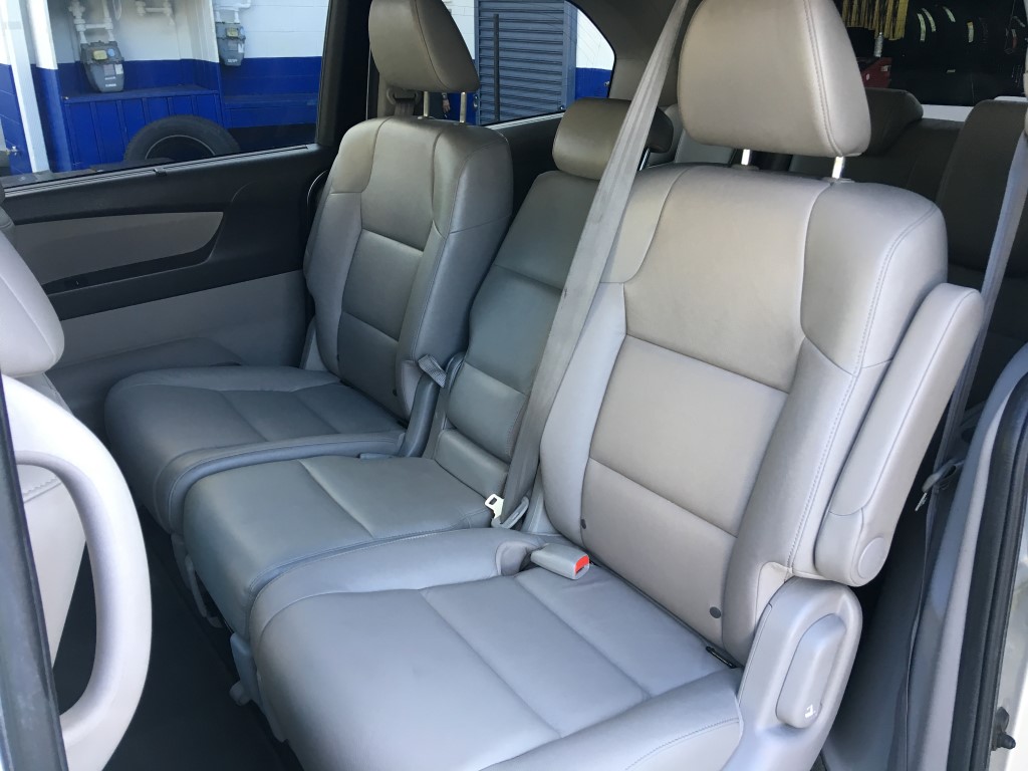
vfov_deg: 48.2
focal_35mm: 29
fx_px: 861
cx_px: 514
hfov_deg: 61.7
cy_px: 386
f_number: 2.2
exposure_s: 1/30
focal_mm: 4.15
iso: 25
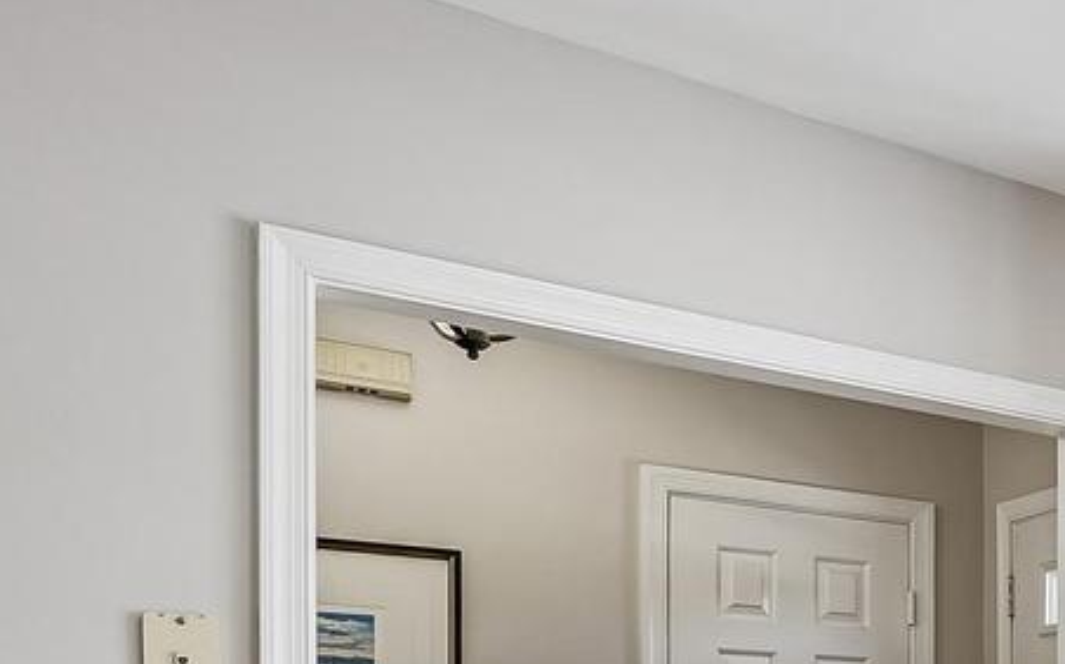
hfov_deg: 29.0
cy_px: 806
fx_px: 1509
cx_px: 1482
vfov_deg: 22.7
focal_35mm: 52
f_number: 8
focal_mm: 16
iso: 100
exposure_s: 1/10
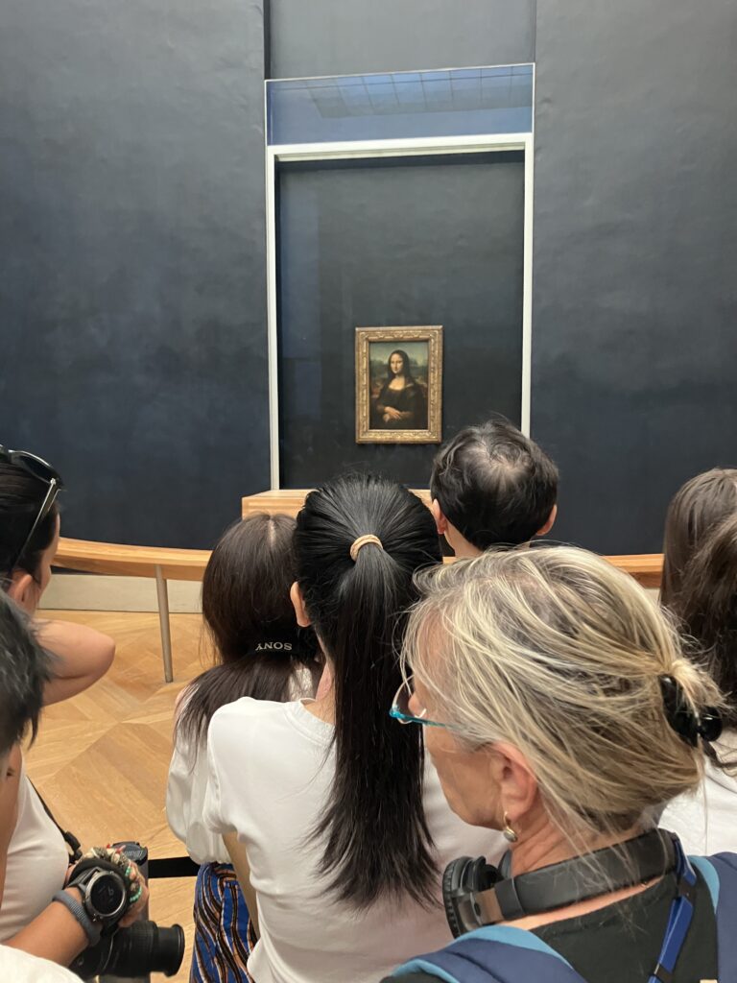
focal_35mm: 28
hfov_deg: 49.7
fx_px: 795
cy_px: 492
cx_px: 368
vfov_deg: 63.4
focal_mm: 3.99
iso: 200
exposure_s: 1/45
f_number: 1.8
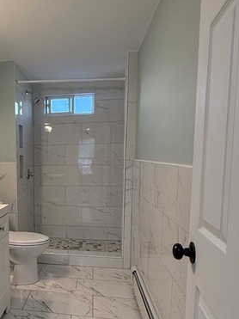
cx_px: 41
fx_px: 267
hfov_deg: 45.3
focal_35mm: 29
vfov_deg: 61.2
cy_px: 189
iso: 200
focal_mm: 2.22
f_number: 2.2
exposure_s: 1/120
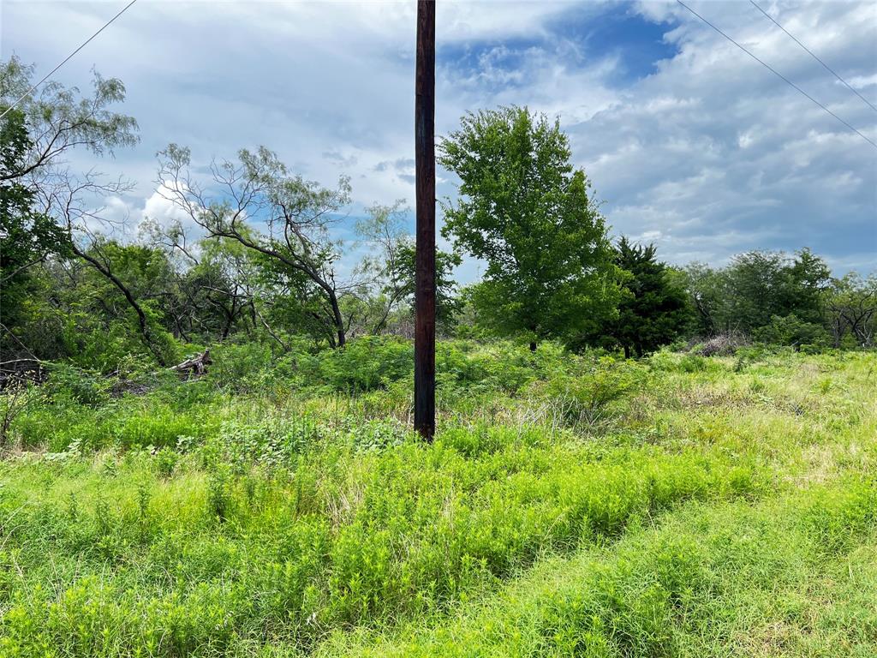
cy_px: 329
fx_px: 659
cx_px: 438
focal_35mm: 26
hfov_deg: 67.3
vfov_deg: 53.1
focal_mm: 5.7
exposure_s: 1/1377
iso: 50
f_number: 1.5
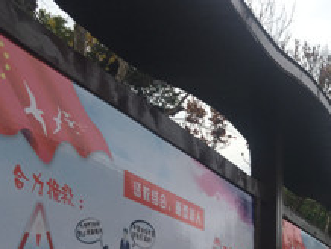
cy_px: 276
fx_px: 699
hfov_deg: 24.6
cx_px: 375
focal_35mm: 73
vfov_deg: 19.3
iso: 25
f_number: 2.2
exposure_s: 1/1183
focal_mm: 4.15
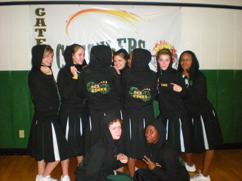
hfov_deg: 49.0
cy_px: 90
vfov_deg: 37.7
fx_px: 266
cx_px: 121
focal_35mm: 38
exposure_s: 1/60
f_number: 3.1
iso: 656
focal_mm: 6.3
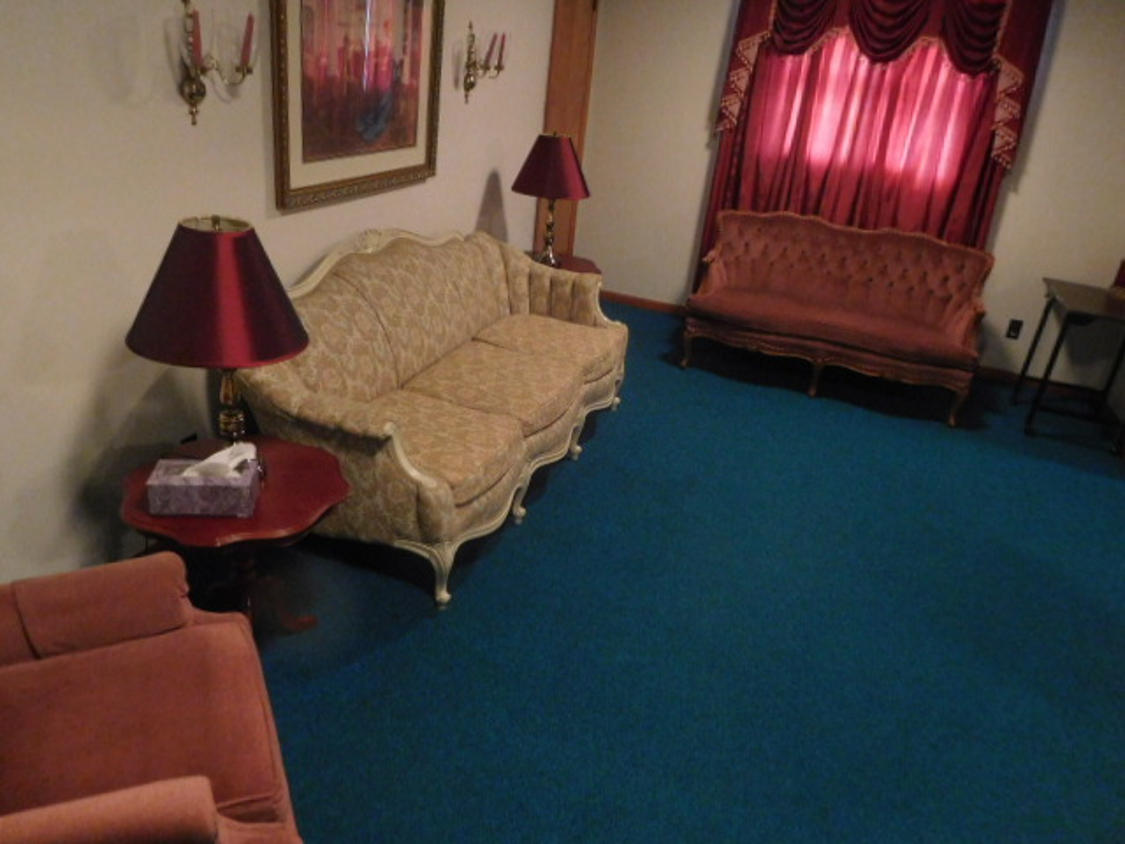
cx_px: 562
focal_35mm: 25
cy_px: 422
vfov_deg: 54.9
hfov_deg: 69.4
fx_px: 812
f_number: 3.4
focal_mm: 4.5
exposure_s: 1/15
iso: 800
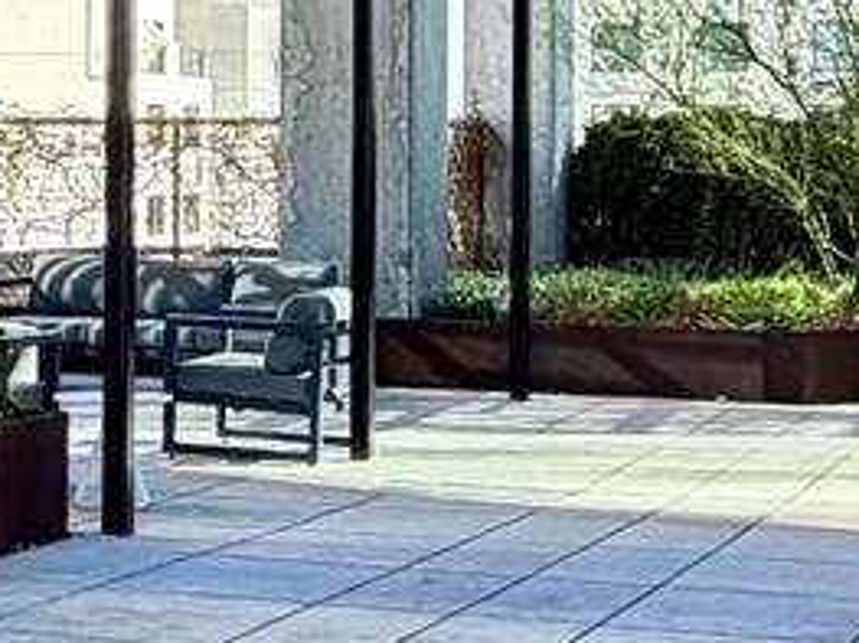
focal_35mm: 109
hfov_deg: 17.8
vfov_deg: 13.4
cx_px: 114
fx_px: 2704
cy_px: 46
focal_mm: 2.22
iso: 64
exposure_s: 1/144
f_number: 2.2
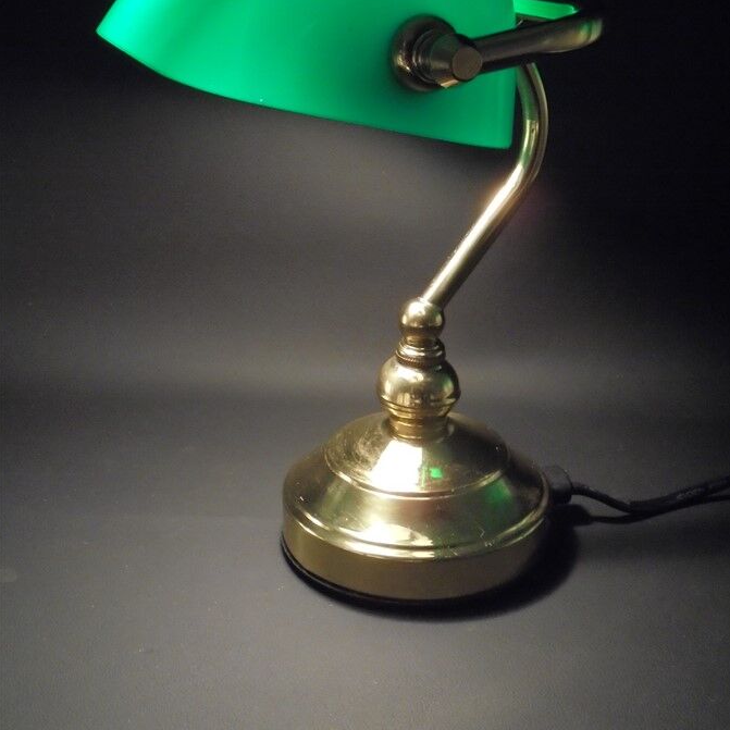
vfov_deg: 33.1
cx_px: 365
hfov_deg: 33.4
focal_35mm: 51
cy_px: 245
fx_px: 1217
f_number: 4.5
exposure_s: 1/30
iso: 400
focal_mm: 7.8
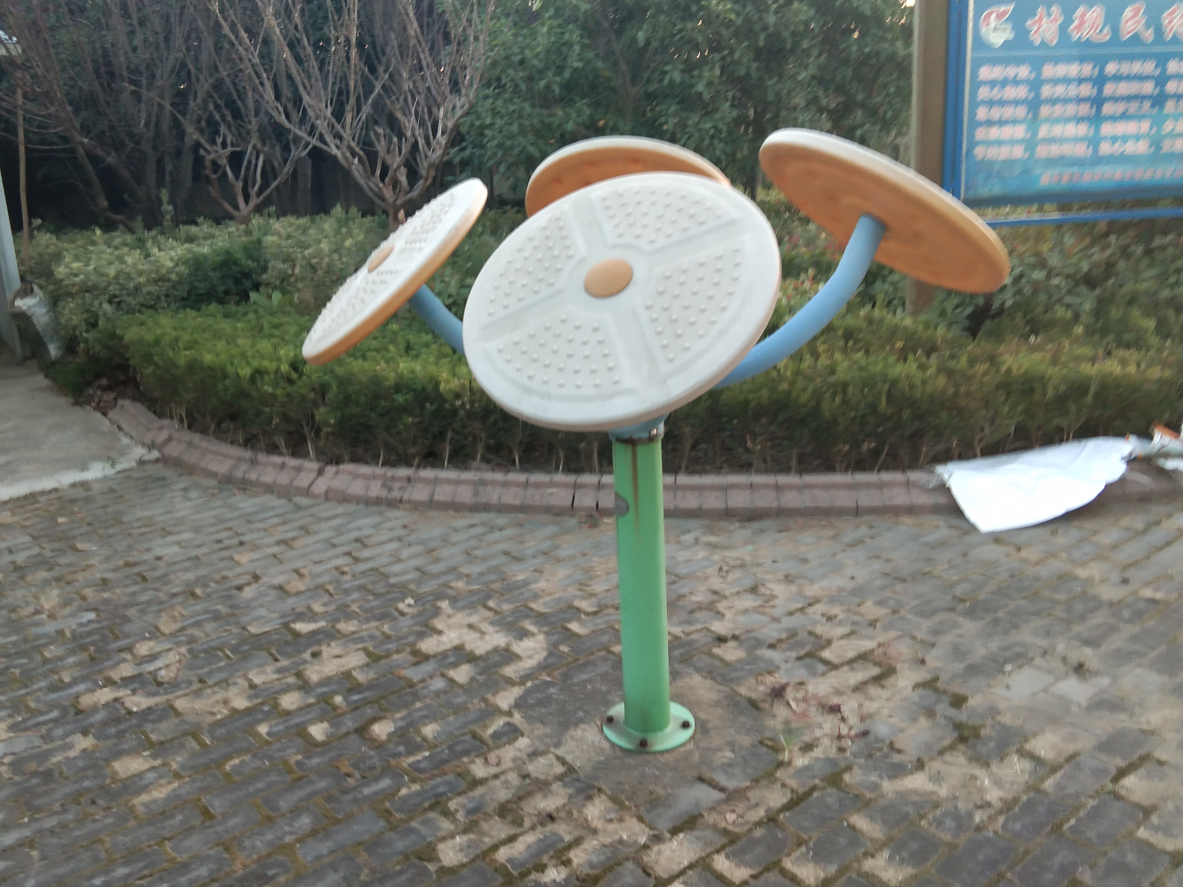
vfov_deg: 41.8
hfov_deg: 54.0
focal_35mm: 34
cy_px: 427
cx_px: 590
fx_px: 1162
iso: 125
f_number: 2.2
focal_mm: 3.69
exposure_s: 1/50
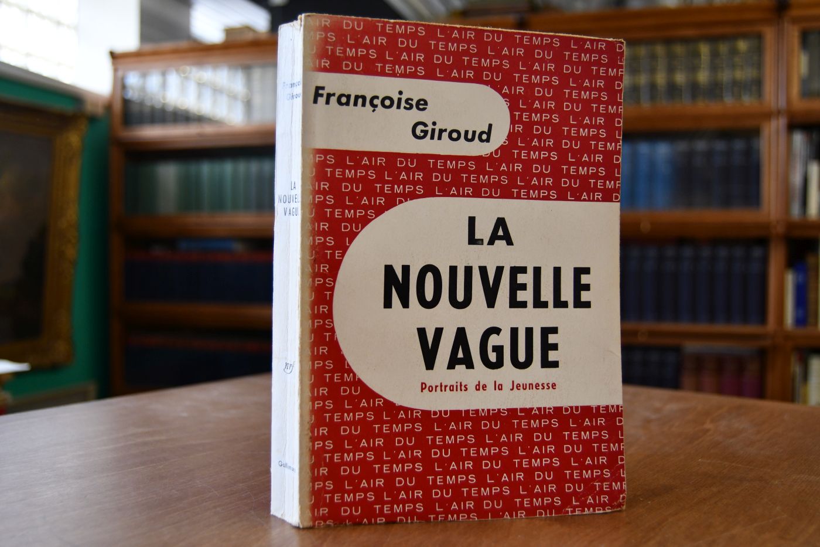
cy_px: 274
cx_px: 410
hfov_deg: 55.8
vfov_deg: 38.9
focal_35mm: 34
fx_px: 774
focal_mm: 23
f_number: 3.8
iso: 800
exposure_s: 1/160
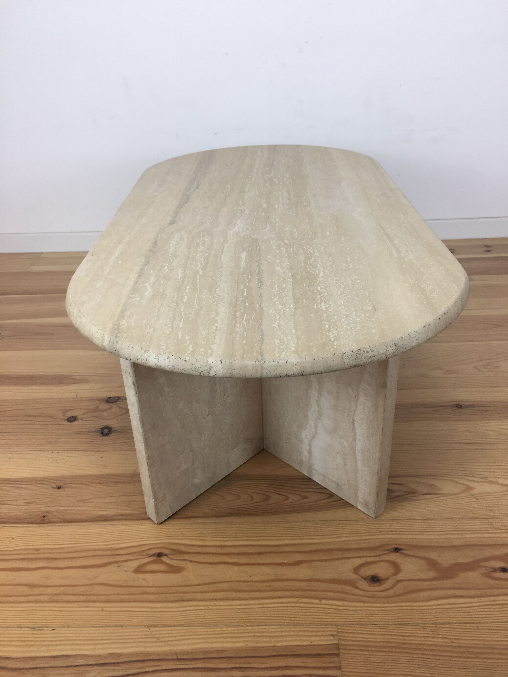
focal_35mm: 29
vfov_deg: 61.7
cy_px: 338
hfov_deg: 48.2
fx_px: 567
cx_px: 254
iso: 32
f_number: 2.2
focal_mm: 4.15
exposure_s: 1/50
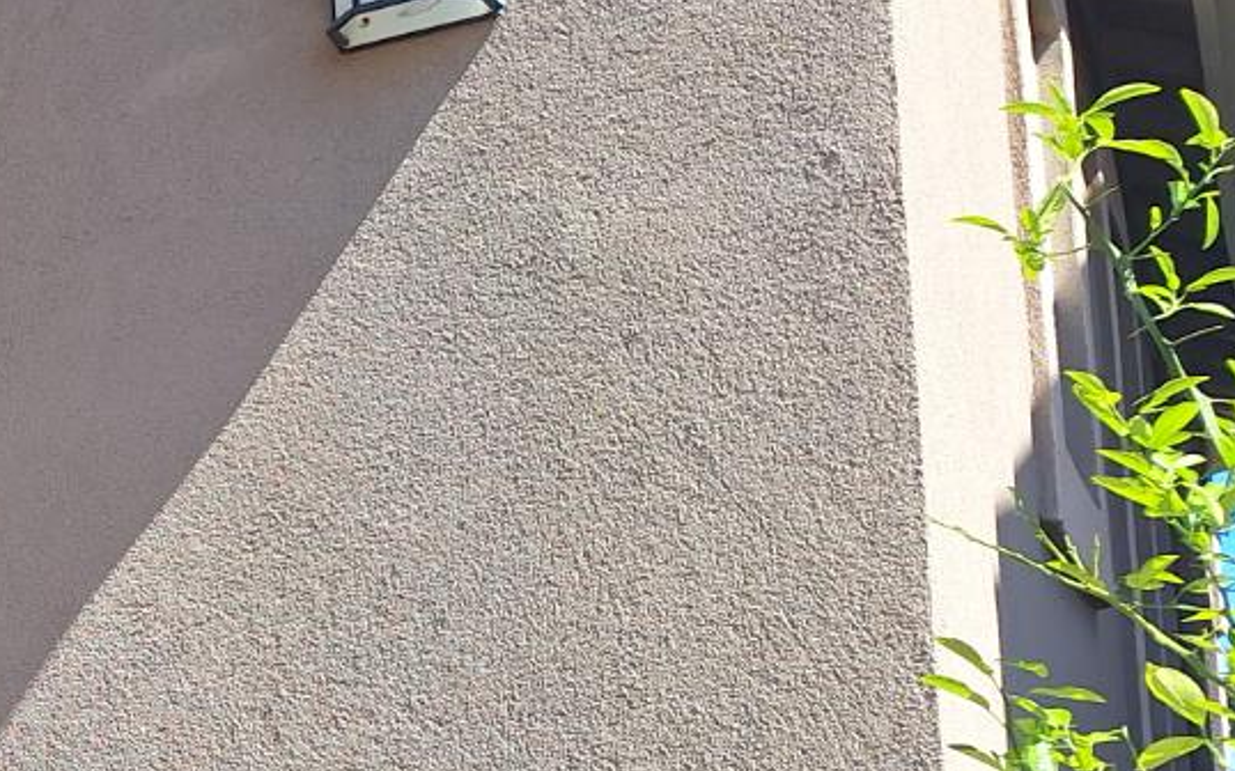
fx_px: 2288
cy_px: 680
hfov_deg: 25.0
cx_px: -475
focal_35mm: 68
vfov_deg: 18.8
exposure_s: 1/1353
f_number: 1.8
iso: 40
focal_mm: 5.54
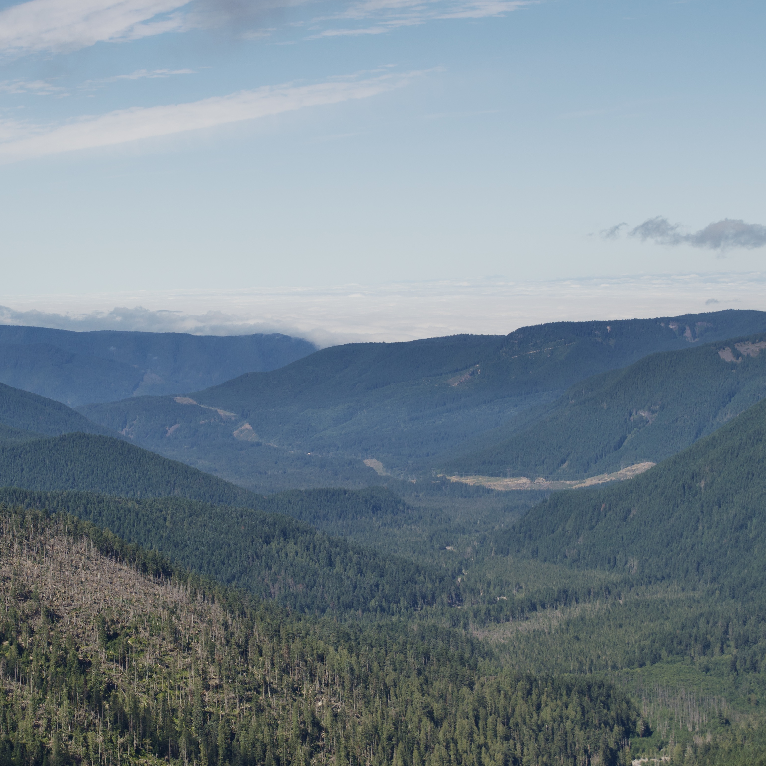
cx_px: 179
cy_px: 276
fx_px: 2353
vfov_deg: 18.5
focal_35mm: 94
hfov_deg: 18.4
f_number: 6.3
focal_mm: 38
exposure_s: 1/500
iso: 100
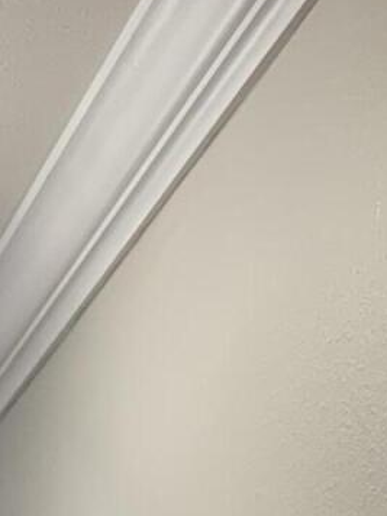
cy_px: 1410
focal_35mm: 146
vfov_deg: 10.6
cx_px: -444
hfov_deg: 9.4
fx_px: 2176
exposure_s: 1/121
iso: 50
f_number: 1.8
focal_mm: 4.25
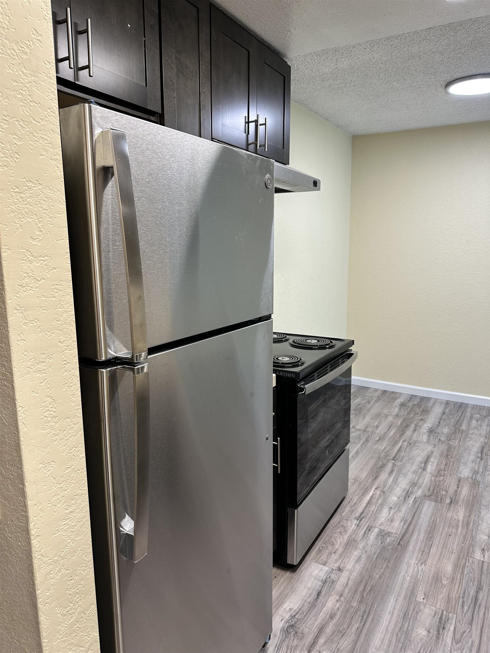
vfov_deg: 71.6
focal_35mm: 24
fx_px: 453
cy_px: 326
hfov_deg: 56.8
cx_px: 245
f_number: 1.78
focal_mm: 6.86
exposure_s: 1/60
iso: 125
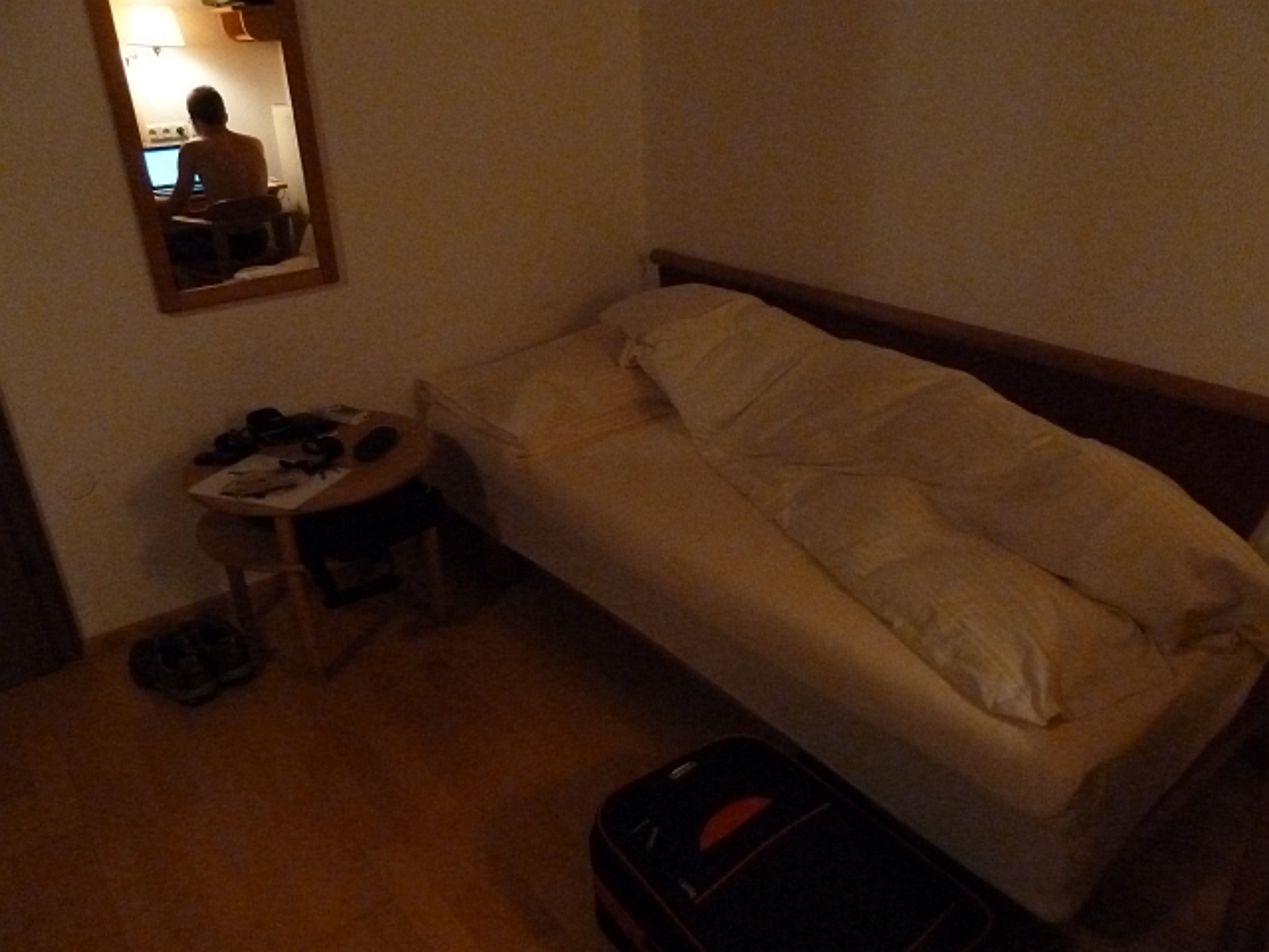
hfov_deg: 69.4
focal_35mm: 25
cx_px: 634
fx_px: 916
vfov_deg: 54.9
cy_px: 476
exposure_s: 1/30
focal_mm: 4.1
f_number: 3.3
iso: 800
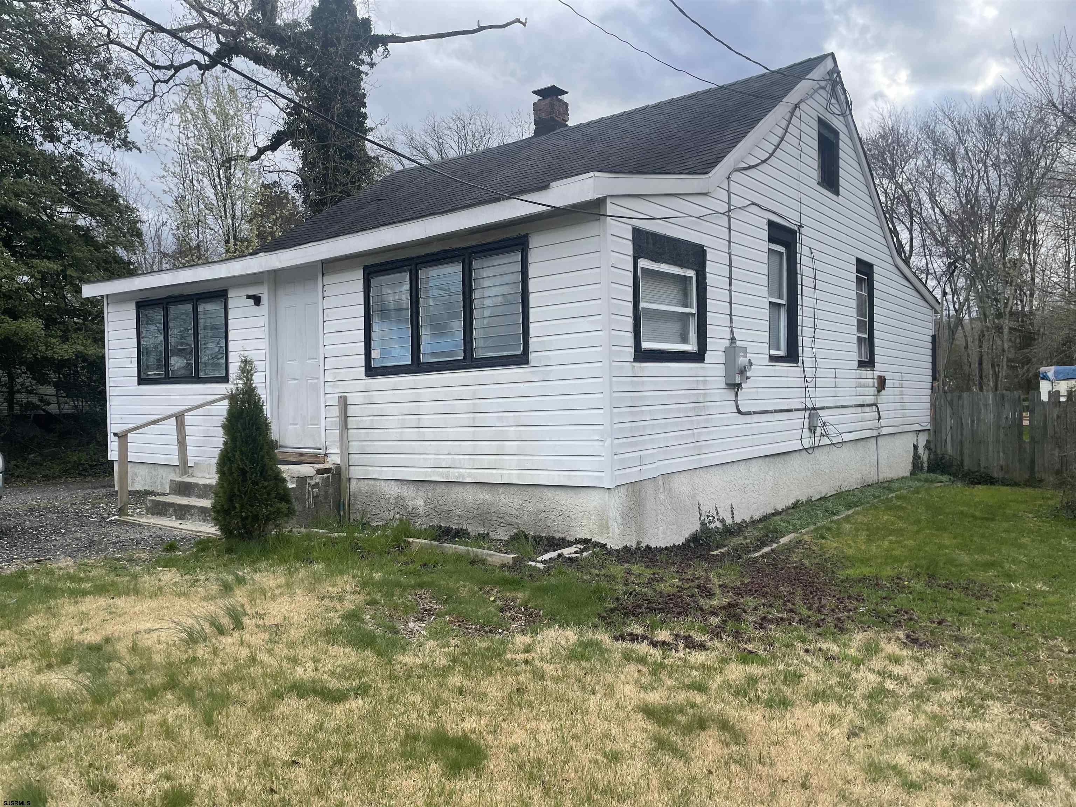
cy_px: 404
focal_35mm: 26
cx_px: 538
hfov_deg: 67.3
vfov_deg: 53.1
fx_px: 808
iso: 32
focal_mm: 4.2
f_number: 1.6
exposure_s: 1/707
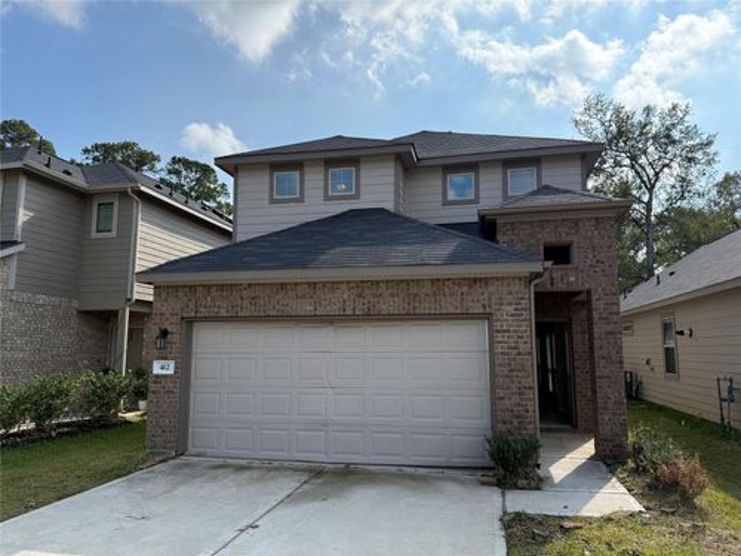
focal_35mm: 24
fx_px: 514
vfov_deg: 56.8
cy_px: 278
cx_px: 370
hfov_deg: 71.6
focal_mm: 6.76
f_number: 1.78
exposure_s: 1/6173
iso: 100
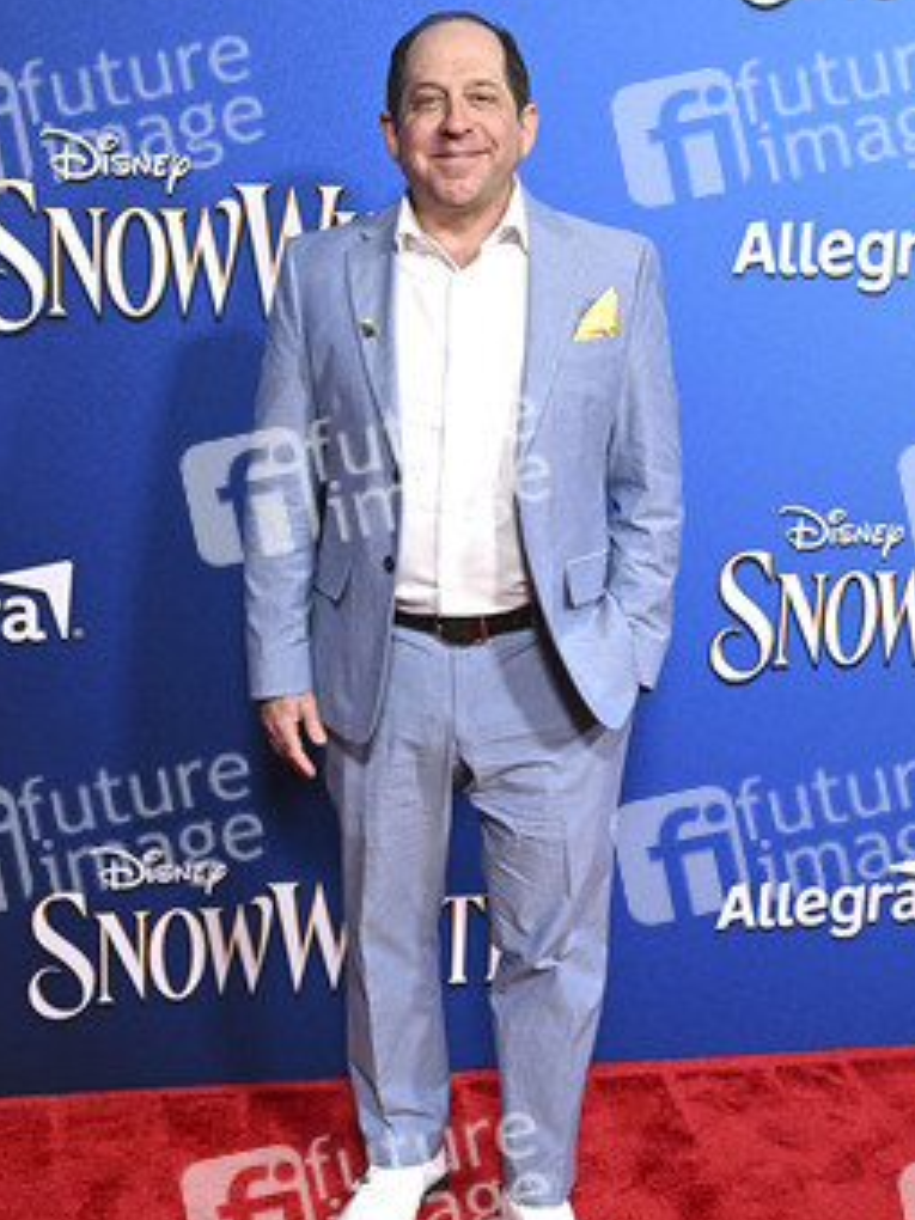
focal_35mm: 52
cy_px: 660
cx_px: 470
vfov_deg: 36.8
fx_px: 1833
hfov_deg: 28.0
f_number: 4.5
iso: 3200
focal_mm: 46
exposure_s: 1/250
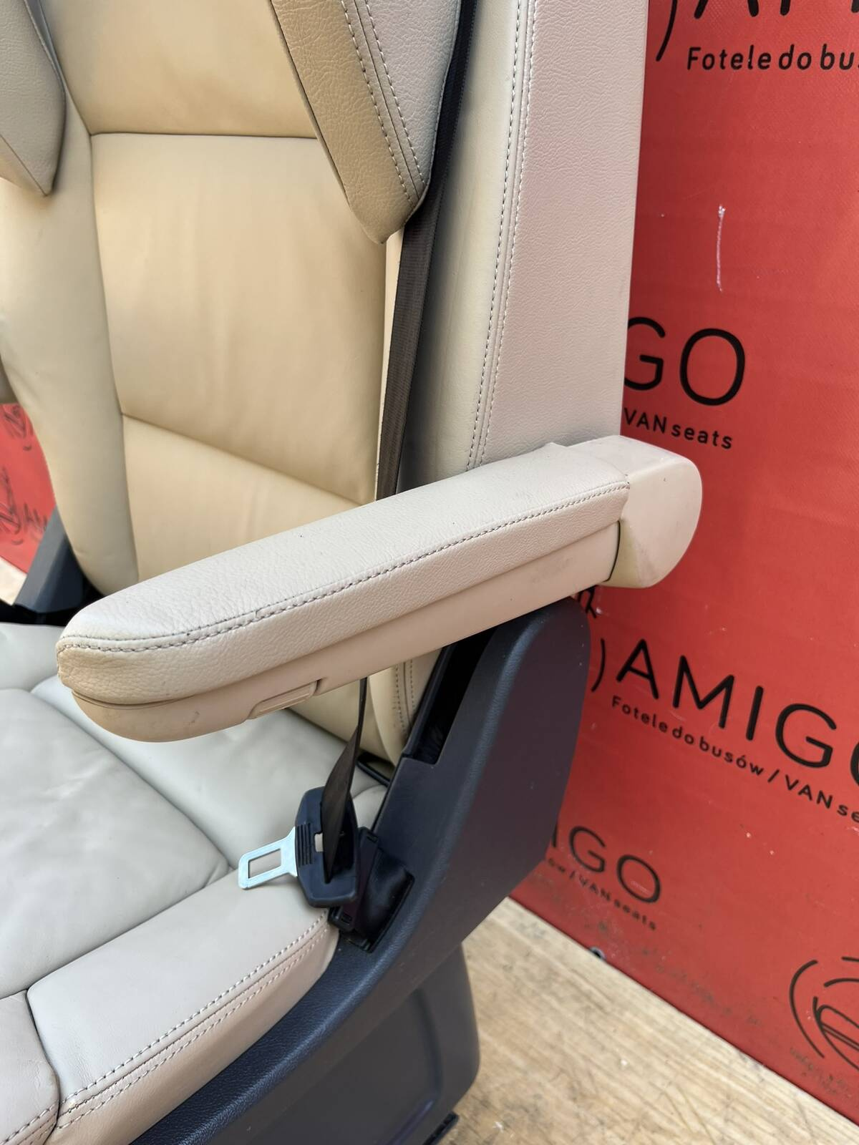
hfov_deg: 53.1
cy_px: 572
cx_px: 430
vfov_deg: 67.3
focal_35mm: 26
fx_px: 860
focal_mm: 5.1
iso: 40
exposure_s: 1/186
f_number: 1.6
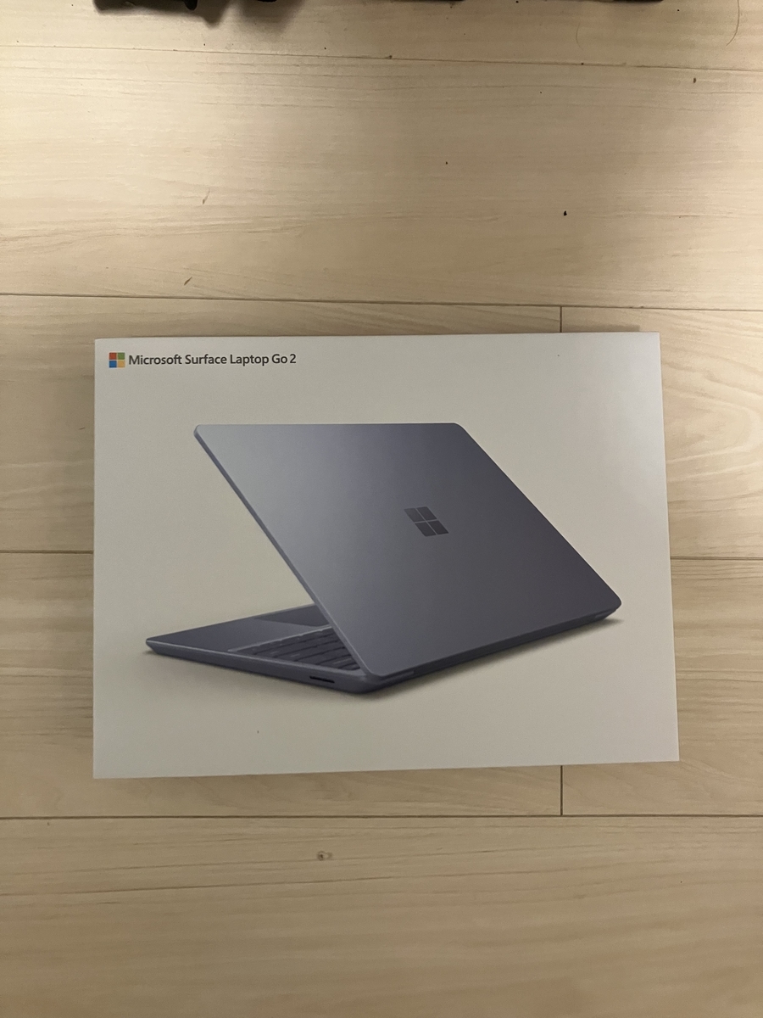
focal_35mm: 28
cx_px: 382
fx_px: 823
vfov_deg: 63.4
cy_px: 509
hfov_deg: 49.7
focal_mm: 3.99
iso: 400
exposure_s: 1/40
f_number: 1.8
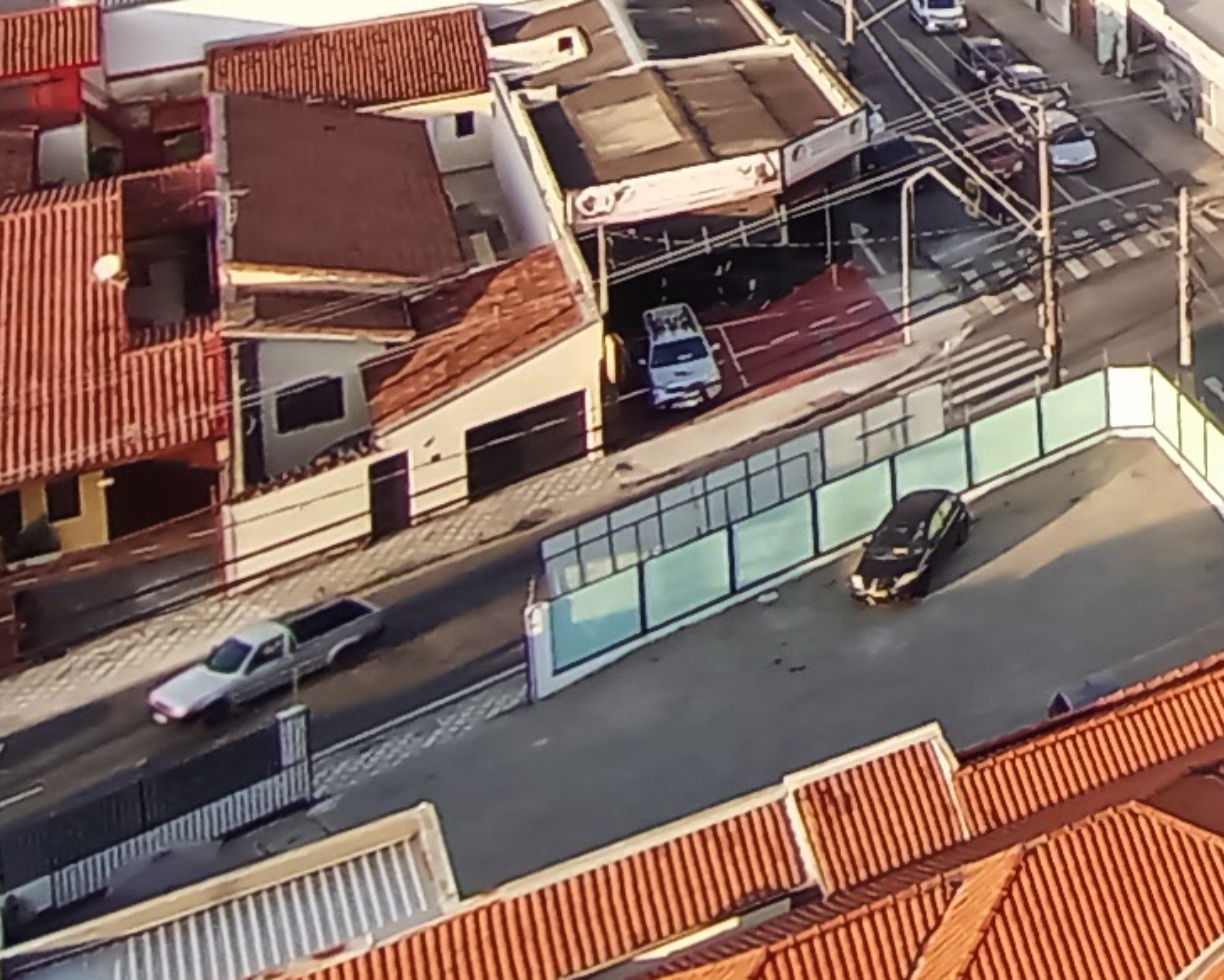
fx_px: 2537
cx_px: 2214
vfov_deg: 19.0
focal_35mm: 70
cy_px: -533
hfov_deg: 19.8
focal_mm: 1.65
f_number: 2.2
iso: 51
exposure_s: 1/436
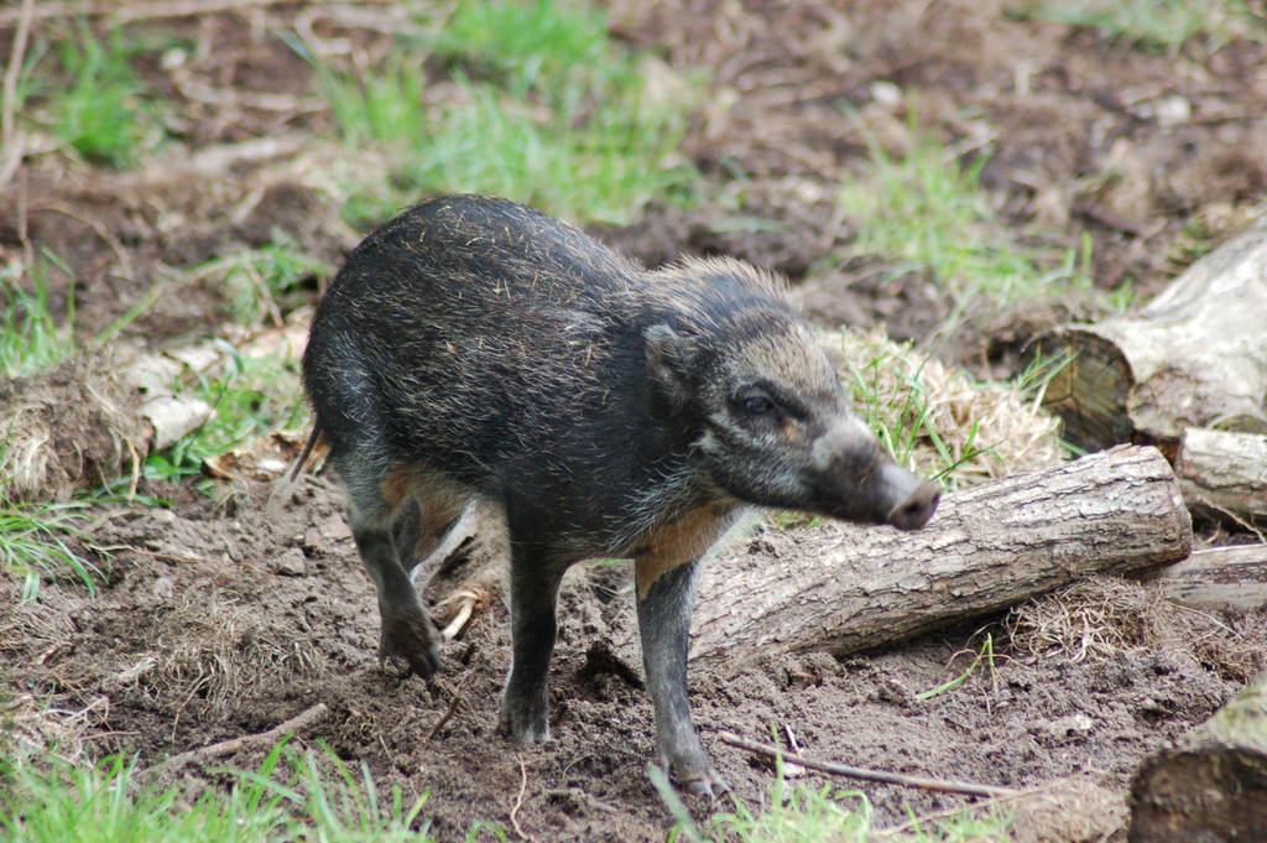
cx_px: 634
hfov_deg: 7.6
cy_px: 422
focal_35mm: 270
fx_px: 9495
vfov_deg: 5.1
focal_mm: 180
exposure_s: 1/250
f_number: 4.8
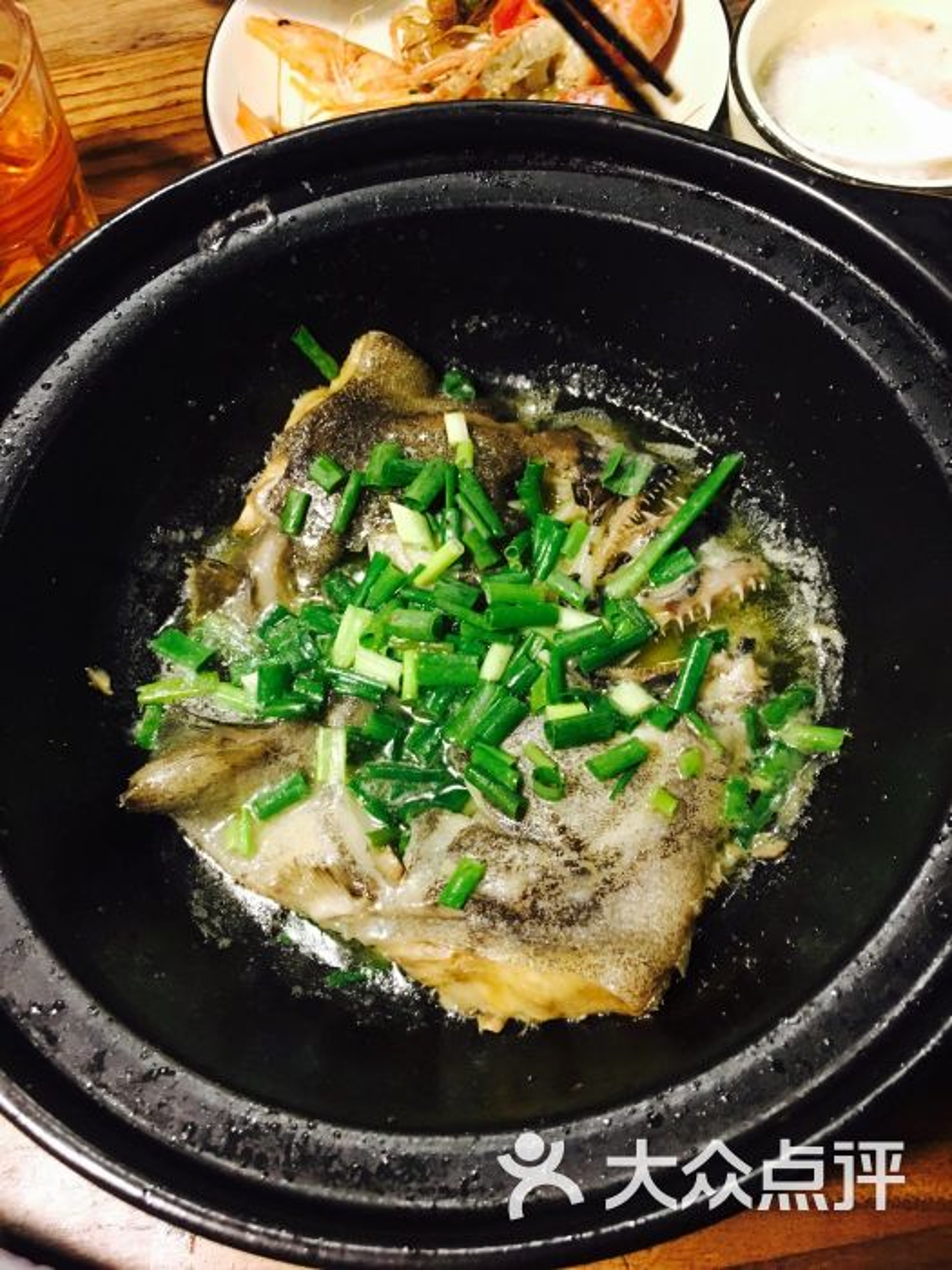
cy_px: 635
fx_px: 1063
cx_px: 476
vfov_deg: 61.7
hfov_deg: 48.2
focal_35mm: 29
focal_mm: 4.15
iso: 200
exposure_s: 1/17
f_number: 2.2
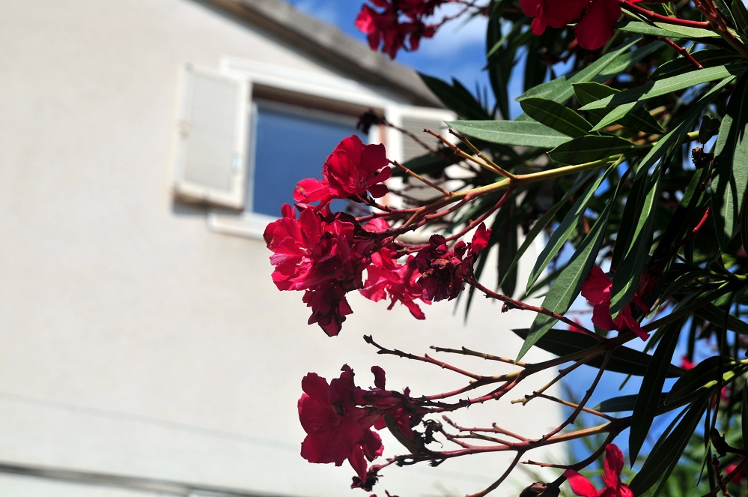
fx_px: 1556
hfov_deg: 27.0
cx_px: 374
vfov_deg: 18.1
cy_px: 248
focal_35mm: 75
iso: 320
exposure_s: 1/2000
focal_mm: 50
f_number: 8
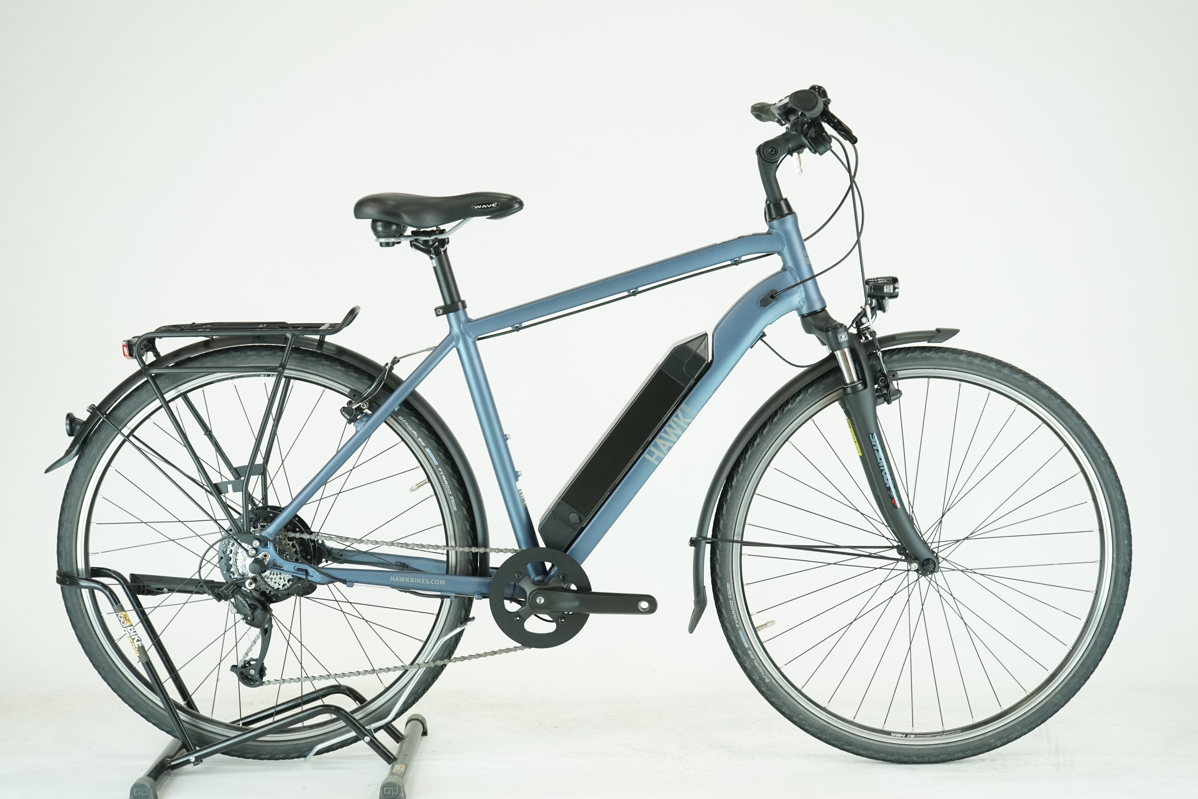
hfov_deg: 36.2
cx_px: 599
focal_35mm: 55
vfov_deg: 24.6
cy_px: 400
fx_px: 1830
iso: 1600
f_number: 5.6
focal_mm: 55
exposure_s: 1/200
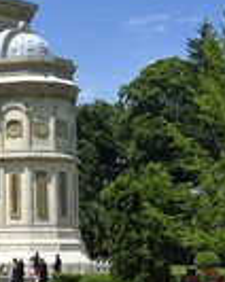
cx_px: -138
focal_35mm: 86
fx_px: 718
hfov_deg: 15.9
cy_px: 114
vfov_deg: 22.2
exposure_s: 1/250
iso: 200
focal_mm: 29
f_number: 13
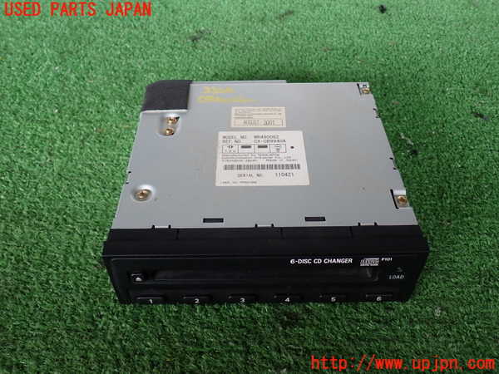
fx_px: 461
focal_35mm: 32
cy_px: 187
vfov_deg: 44.2
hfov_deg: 56.8
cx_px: 250
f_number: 2.4
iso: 200
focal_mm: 5.79
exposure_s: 1/50
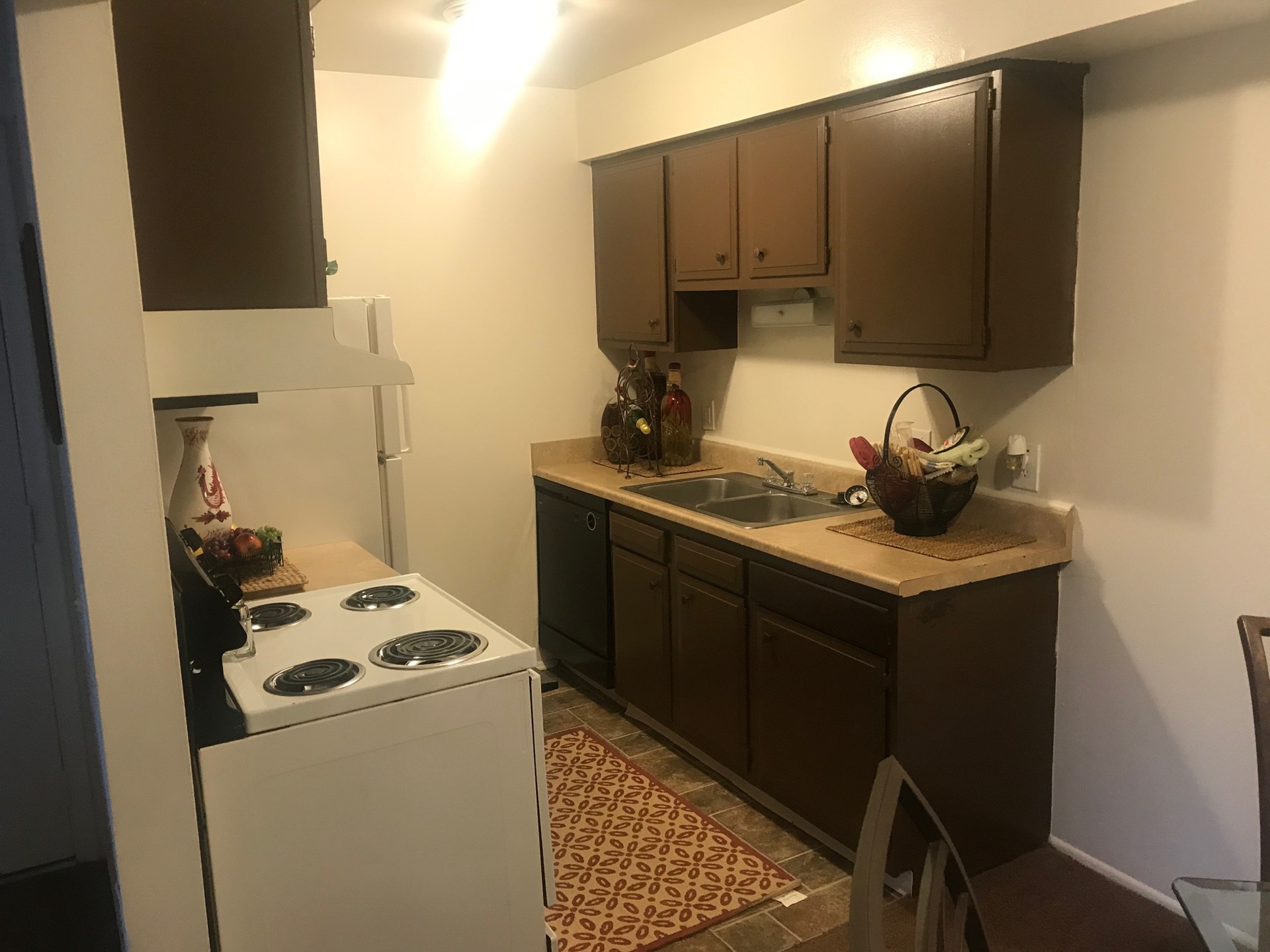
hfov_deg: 63.4
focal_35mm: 28
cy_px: 476
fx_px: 1027
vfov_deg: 49.7
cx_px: 635
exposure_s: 1/15
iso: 40
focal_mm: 3.99
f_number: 1.8
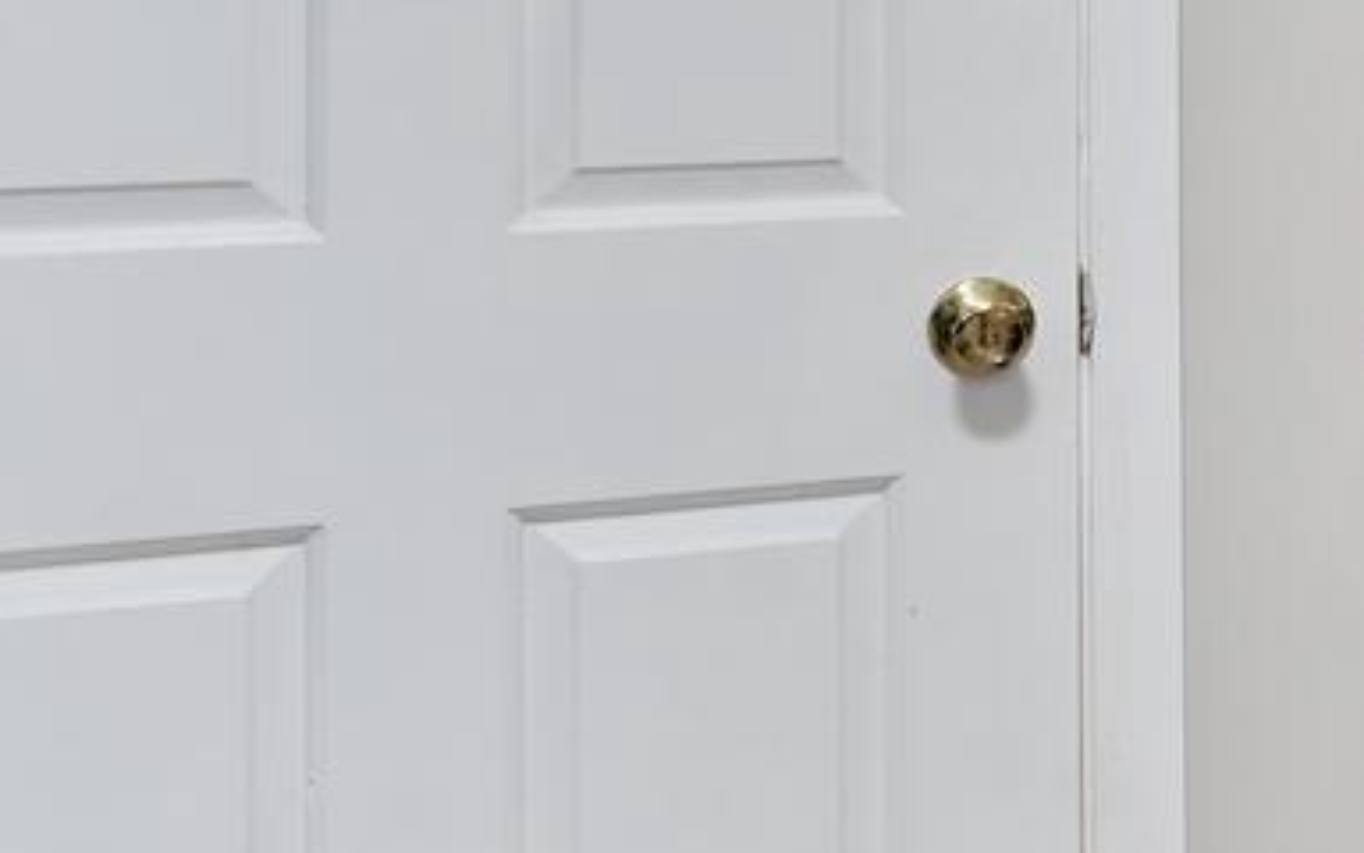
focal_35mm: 87
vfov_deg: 14.6
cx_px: 3065
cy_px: -112
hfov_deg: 15.7
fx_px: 3234
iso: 100
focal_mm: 16
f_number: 8
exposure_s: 1/2
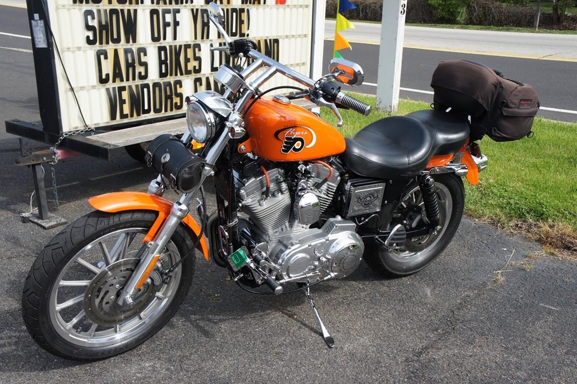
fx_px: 649
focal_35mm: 40
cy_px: 192
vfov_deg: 33.0
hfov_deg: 48.0
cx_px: 288
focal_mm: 27
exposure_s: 1/250
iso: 200
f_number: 8
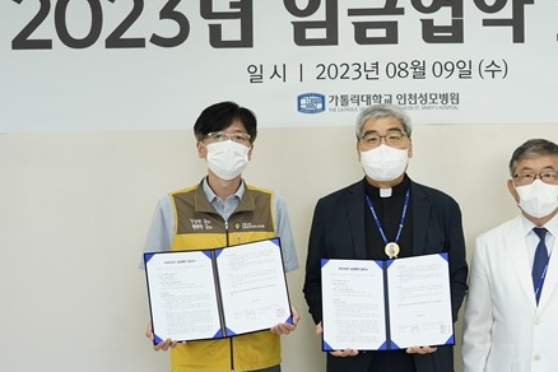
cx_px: 376
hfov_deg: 31.6
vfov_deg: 21.6
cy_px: 214
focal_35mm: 63
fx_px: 976
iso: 3200
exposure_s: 1/800
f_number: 4
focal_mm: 46
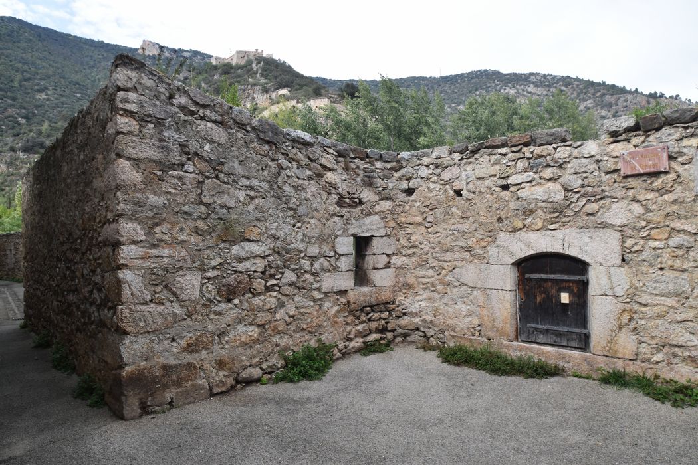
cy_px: 232
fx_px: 378
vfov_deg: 63.2
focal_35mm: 20
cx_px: 349
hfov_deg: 85.4
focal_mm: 13
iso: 400
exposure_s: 1/250
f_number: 8
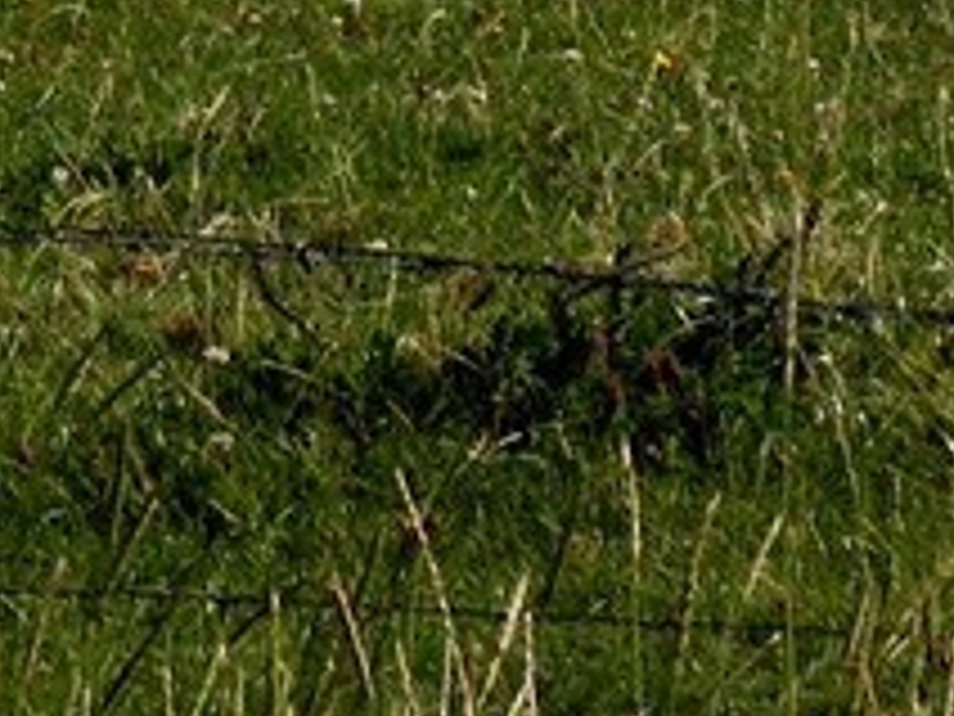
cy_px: -1256
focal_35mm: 1095
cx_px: -832
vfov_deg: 1.4
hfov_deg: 1.8
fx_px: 30178
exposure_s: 1/640
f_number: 4.5
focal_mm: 28.82
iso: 64
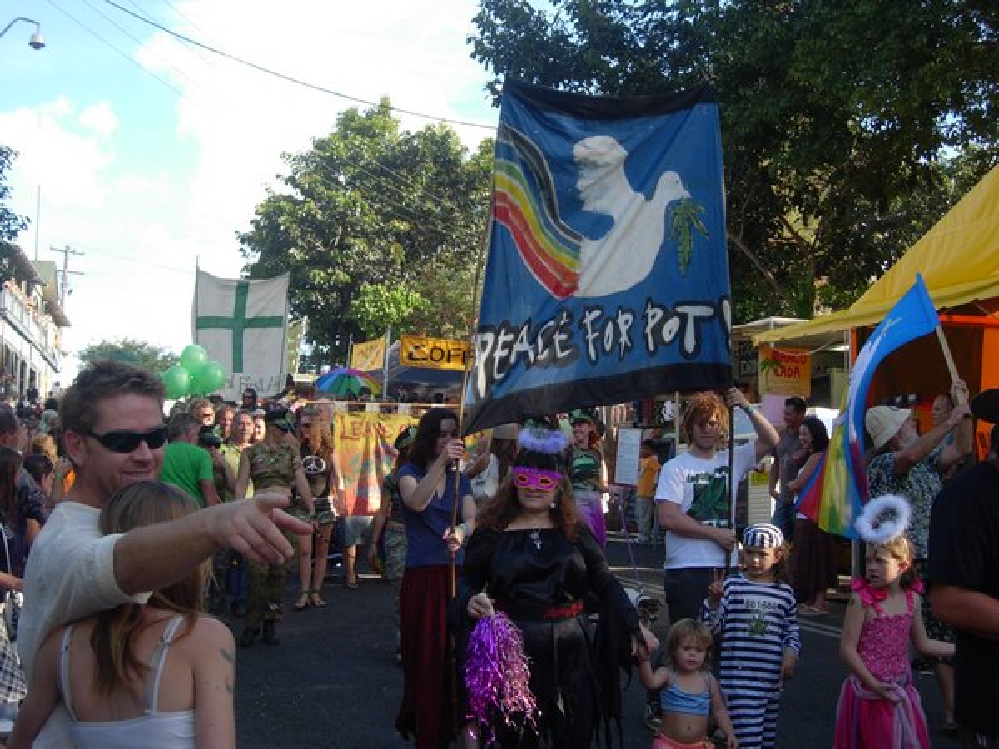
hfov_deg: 37.5
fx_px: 1472
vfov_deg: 28.6
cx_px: 500
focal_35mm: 51
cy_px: 374
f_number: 3.2
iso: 79
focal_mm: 10.6
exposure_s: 1/342
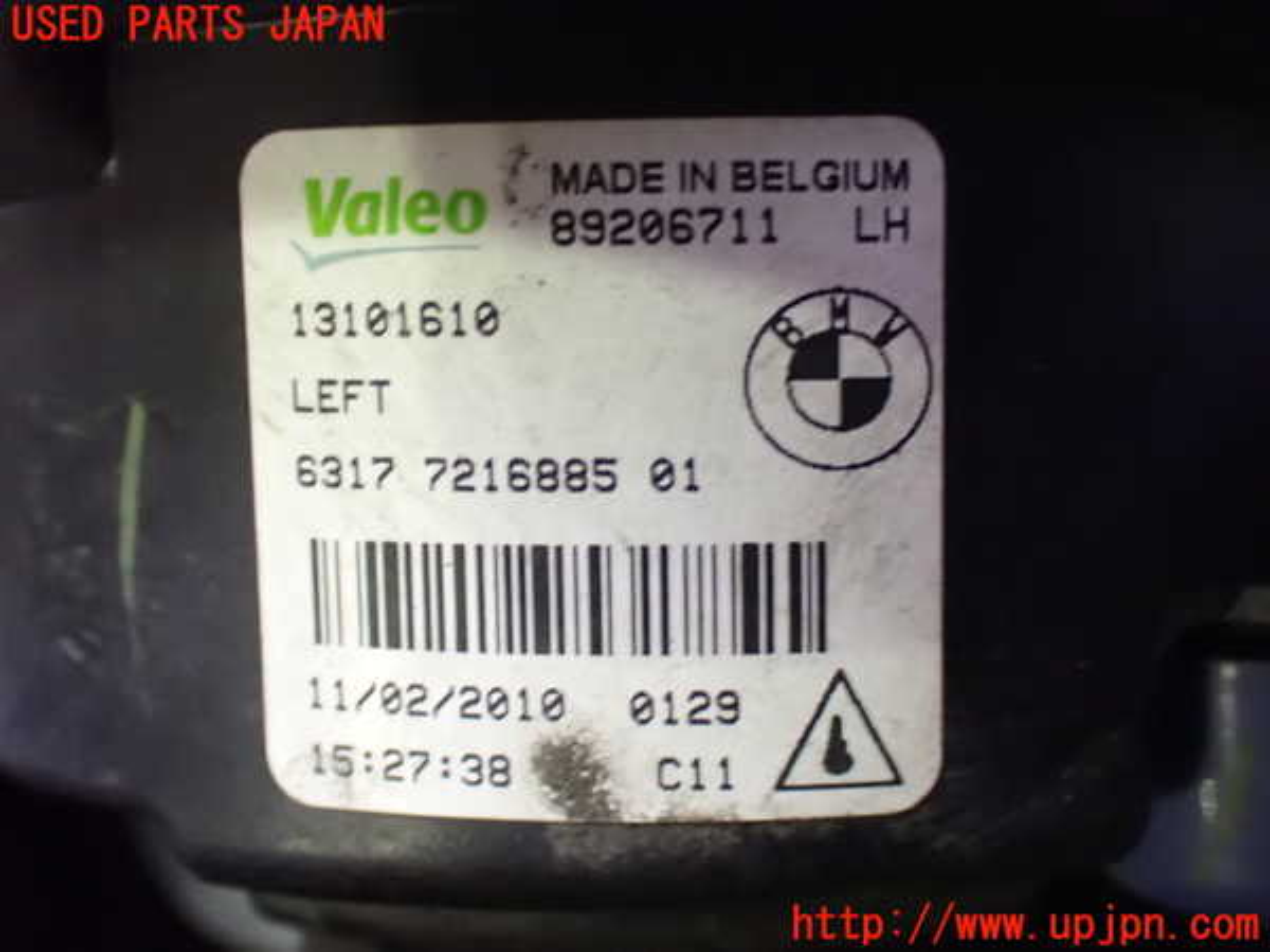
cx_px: 635
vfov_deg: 32.9
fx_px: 1614
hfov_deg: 42.9
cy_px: 476
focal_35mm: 44
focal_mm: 7.84
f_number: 2.9
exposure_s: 1/30
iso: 1600
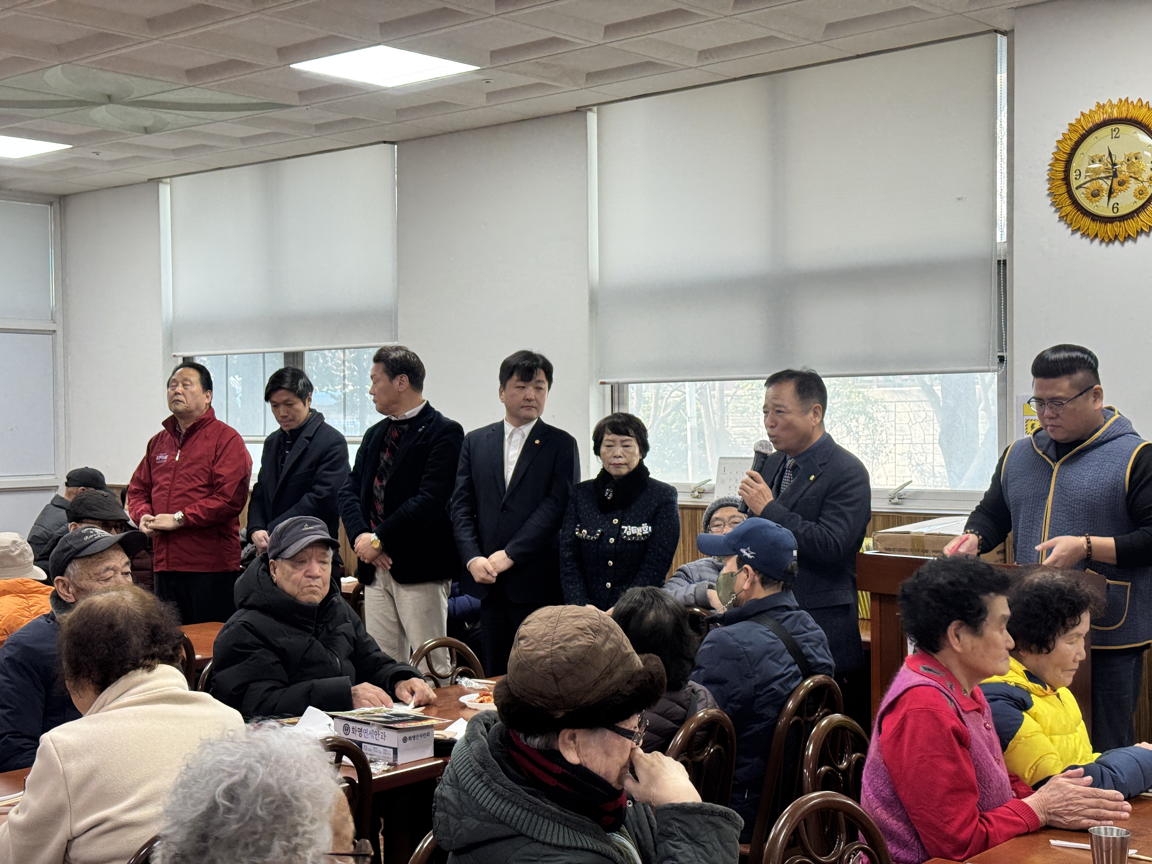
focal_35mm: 48
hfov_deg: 39.7
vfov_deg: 30.3
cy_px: 432
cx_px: 576
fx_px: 1597
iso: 125
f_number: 1.78
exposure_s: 1/120
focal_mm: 6.76
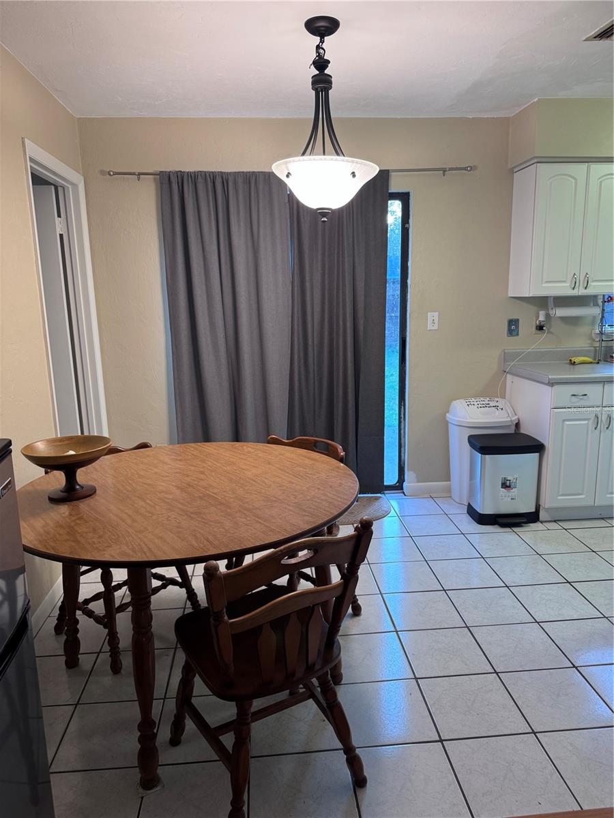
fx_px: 568
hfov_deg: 56.8
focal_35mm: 24
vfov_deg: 71.6
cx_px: 307
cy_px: 409
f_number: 1.78
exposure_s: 1/60
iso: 160
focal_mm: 6.76
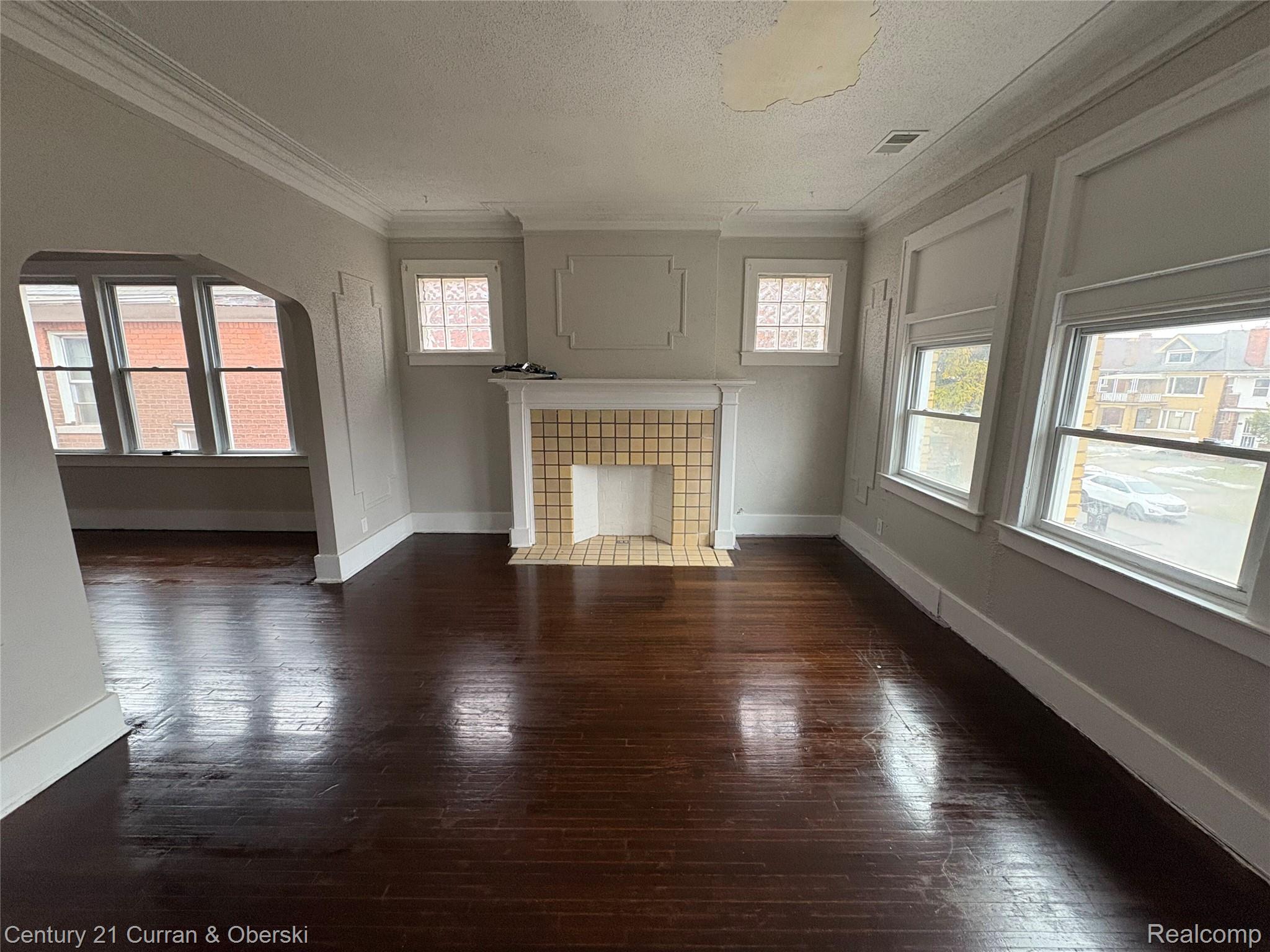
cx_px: 635
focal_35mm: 14
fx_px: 514
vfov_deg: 85.7
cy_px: 476
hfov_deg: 102.1
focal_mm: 2.22
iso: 320
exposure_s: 1/60
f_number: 2.2
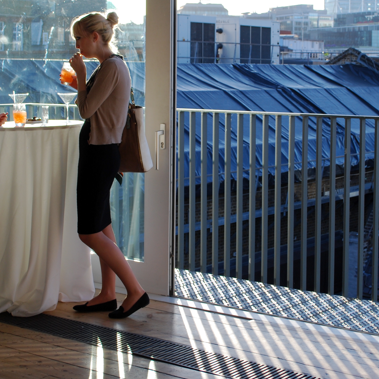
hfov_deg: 23.7
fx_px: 904
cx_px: 217
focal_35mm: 73
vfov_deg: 23.6
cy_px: 136
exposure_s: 1/125
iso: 100
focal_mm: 28
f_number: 5.6
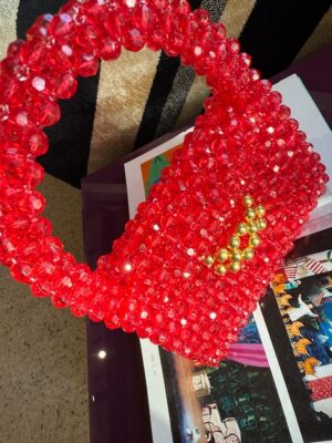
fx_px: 307
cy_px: 222
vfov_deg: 71.6
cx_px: 166
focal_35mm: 24
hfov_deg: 56.8
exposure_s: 1/99
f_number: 2.2
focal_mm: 2.22
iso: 50
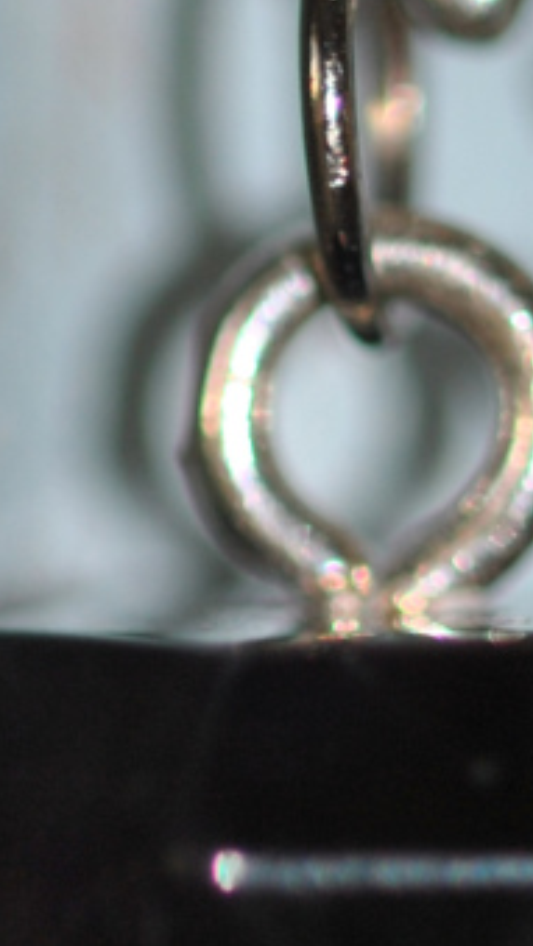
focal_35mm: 727
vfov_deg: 3.0
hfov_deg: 1.7
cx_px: 564
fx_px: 18251
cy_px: 1158
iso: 160
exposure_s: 1/60
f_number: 4.2
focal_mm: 105
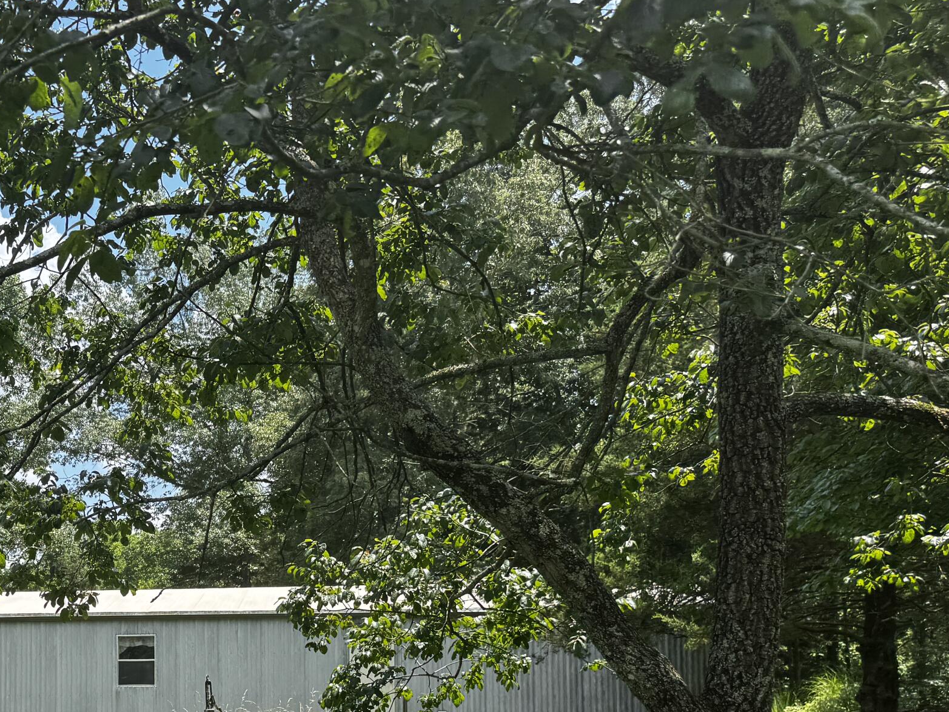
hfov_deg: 38.9
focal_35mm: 46
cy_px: 628
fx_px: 1261
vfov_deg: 30.3
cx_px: 129
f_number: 1.78
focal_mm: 6.76
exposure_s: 1/1560
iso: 80
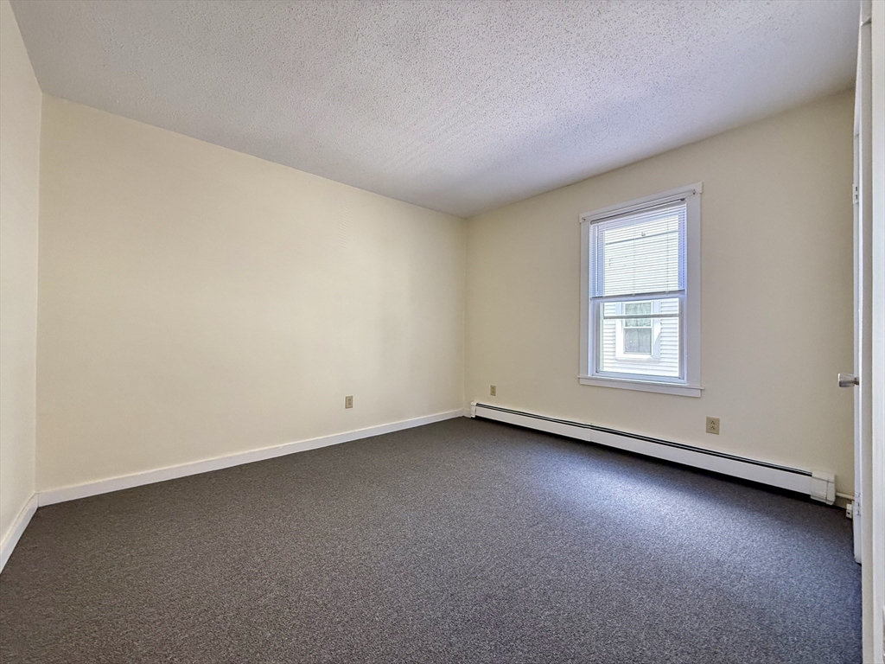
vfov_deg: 85.7
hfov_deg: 102.1
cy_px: 332
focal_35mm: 14
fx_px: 358
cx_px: 442
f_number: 2.2
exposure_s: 1/77
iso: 320
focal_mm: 2.22
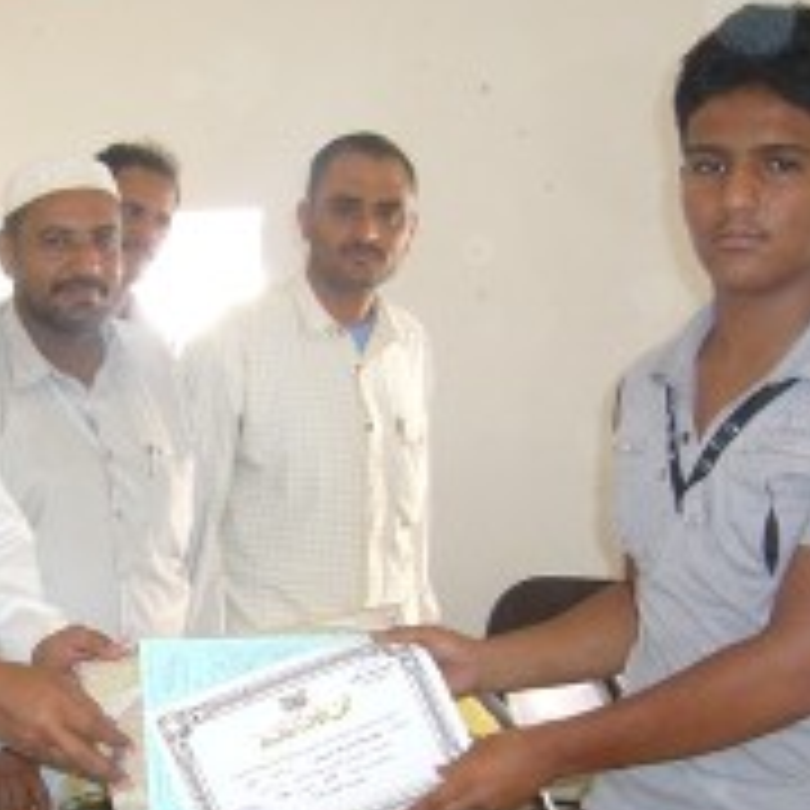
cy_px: 511
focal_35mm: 65
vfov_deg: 26.4
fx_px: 1721
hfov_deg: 25.7
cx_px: 86
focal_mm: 5.8
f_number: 2.8
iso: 160
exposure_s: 1/30
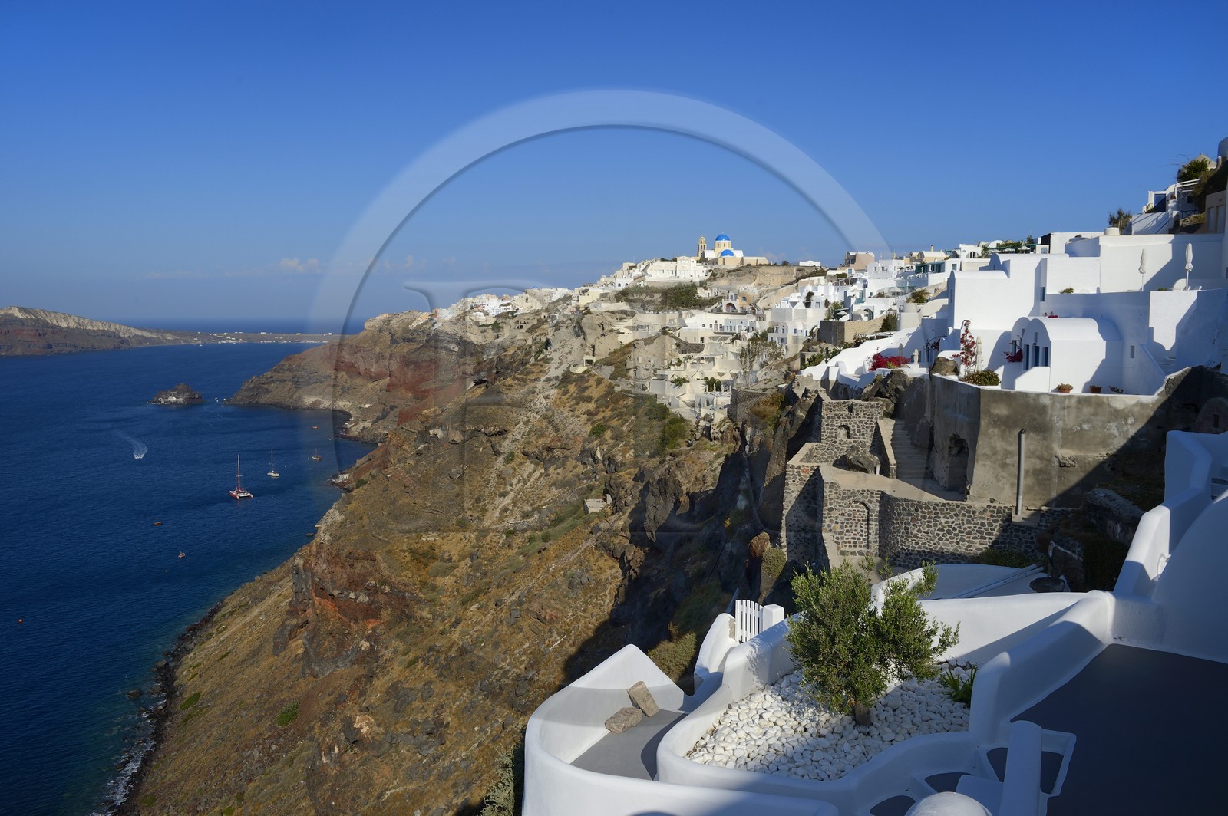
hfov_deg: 63.7
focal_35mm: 29
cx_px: 614
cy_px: 408
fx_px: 988
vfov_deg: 44.9
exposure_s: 1/250
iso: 100
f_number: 11
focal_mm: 29
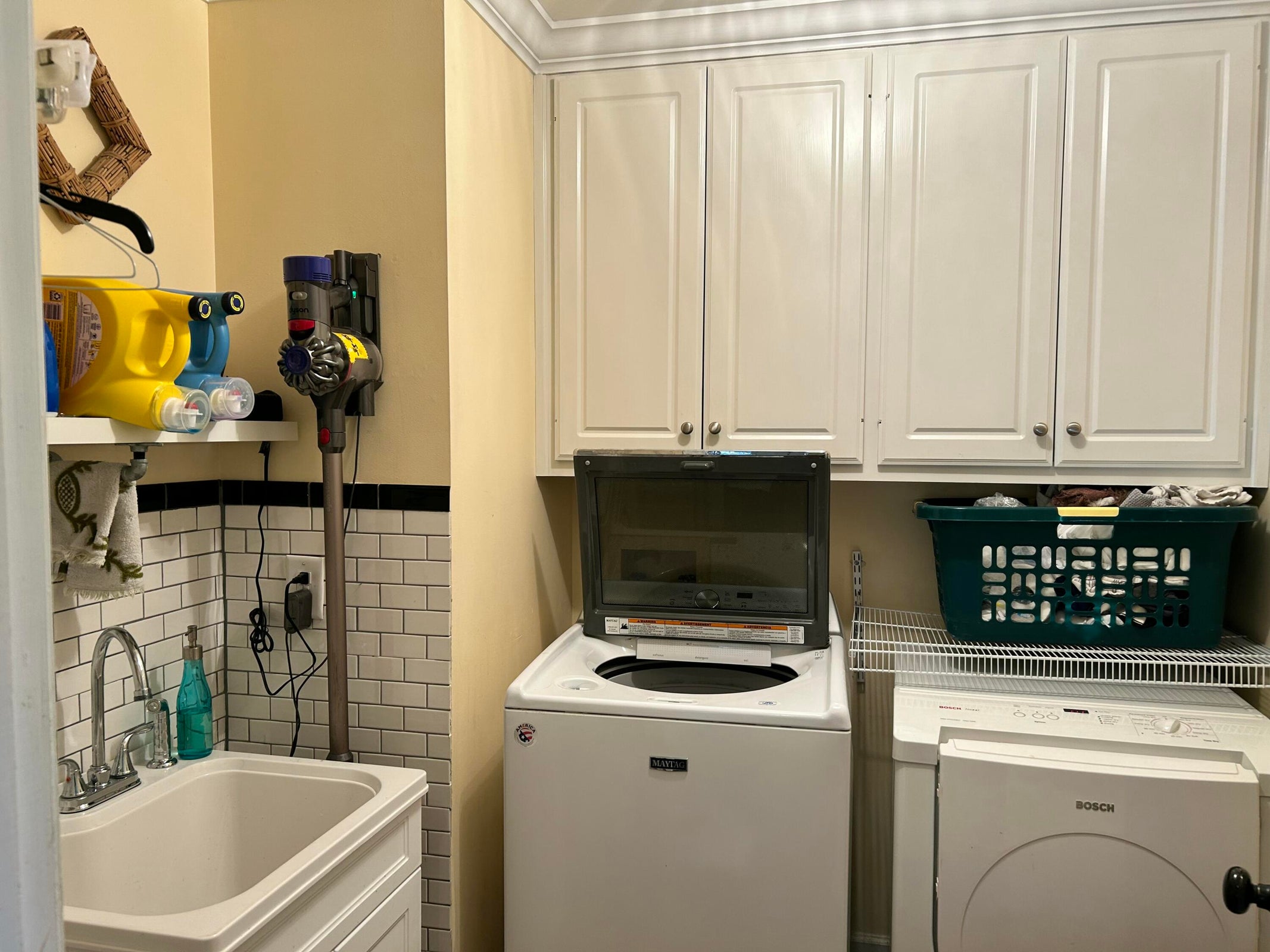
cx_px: 635
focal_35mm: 26
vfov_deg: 53.1
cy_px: 476
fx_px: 954
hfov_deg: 67.3
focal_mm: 5.7
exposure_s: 1/60
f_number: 1.5
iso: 64
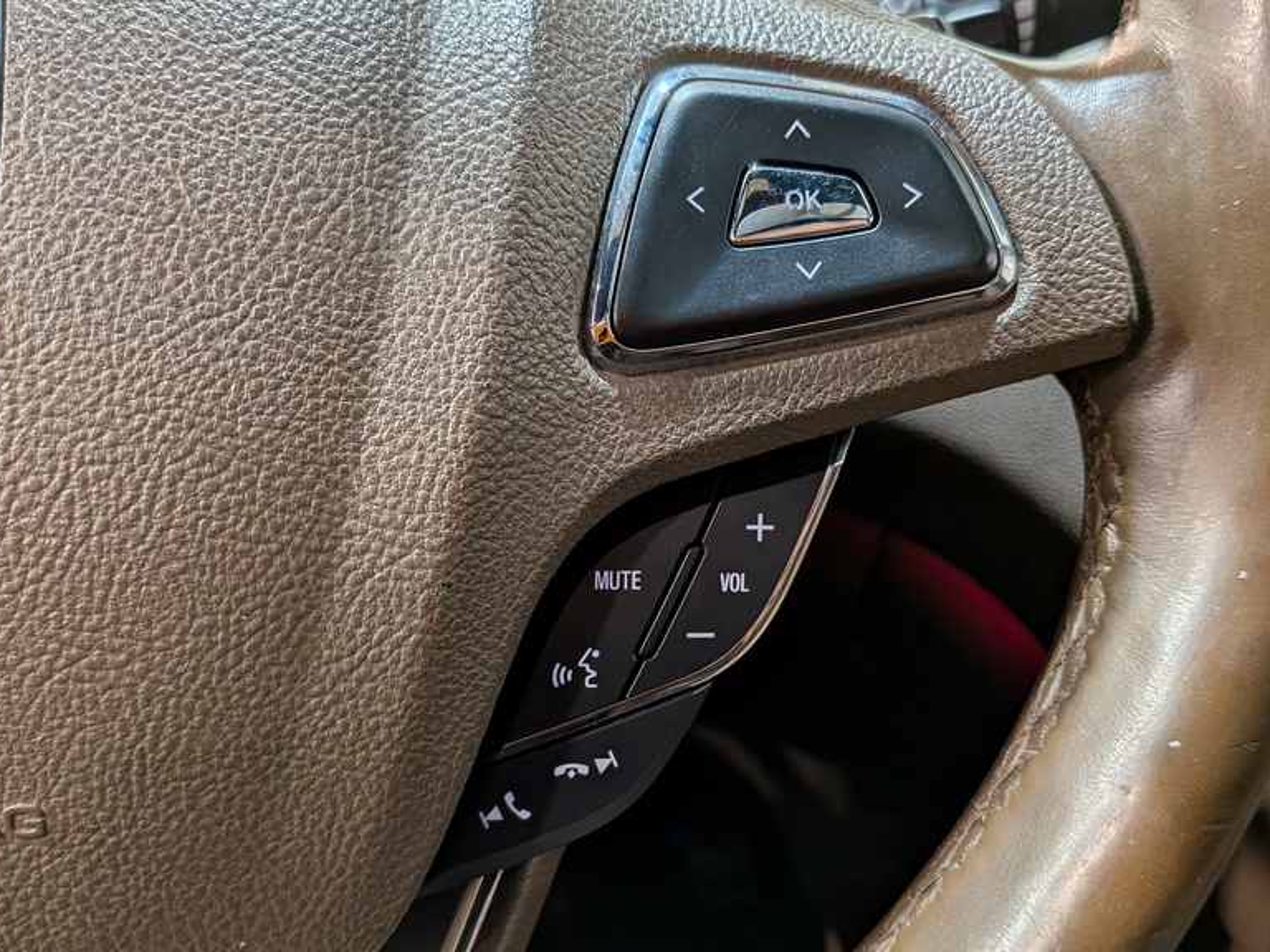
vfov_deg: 44.2
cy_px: 476
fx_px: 1174
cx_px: 665
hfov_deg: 56.8
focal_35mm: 32
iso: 25
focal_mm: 4.53
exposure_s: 1/49.4
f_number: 1.7
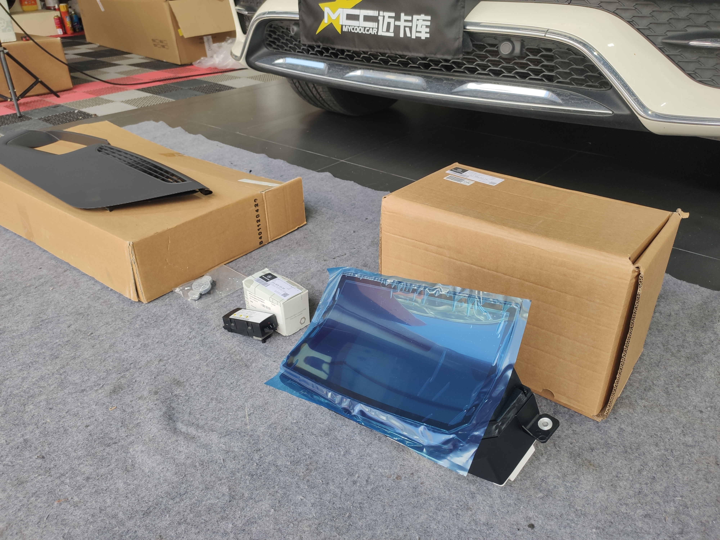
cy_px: 270
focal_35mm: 26
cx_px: 360
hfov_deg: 67.3
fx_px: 541
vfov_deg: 53.1
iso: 112
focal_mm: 4.75
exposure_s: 1/156
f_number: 1.75
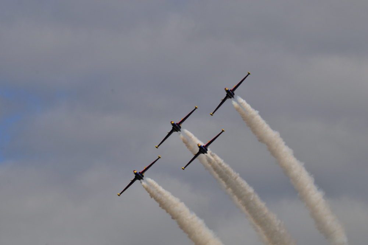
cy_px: 122
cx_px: 184
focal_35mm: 360
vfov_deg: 3.8
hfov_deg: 5.7
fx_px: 3675
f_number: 13
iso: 200
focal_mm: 240
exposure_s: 1/640
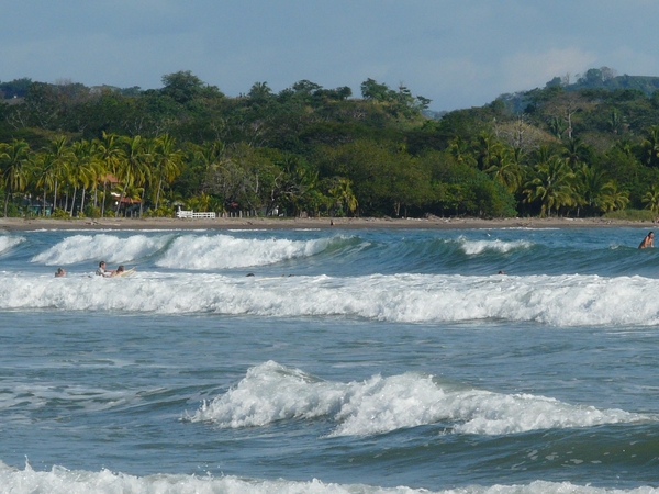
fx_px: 6606
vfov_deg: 4.3
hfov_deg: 5.7
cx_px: 330
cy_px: 247
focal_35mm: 347
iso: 100
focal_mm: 35.9
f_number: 8
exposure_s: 1/400
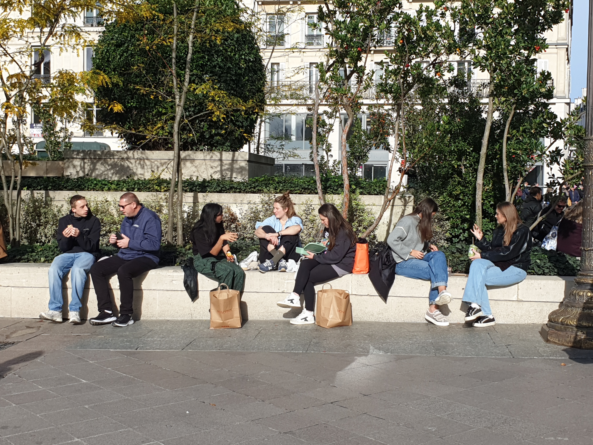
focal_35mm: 26
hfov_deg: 67.3
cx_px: 296
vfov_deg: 53.1
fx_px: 445
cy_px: 222
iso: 50
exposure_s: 1/1748
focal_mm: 4.3
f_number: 2.4
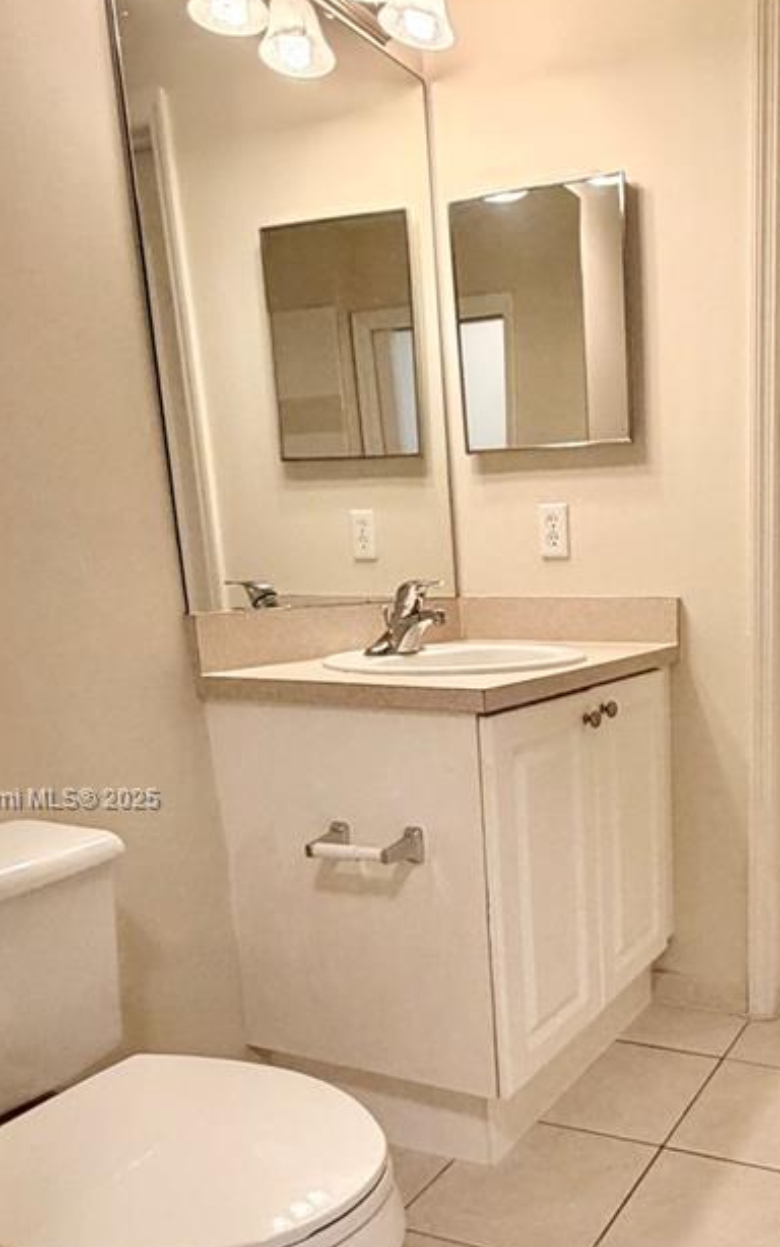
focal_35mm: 29
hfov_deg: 40.0
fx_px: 986
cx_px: 701
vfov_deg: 63.5
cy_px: 800
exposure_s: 1/120
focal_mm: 2.22
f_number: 2.2
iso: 320
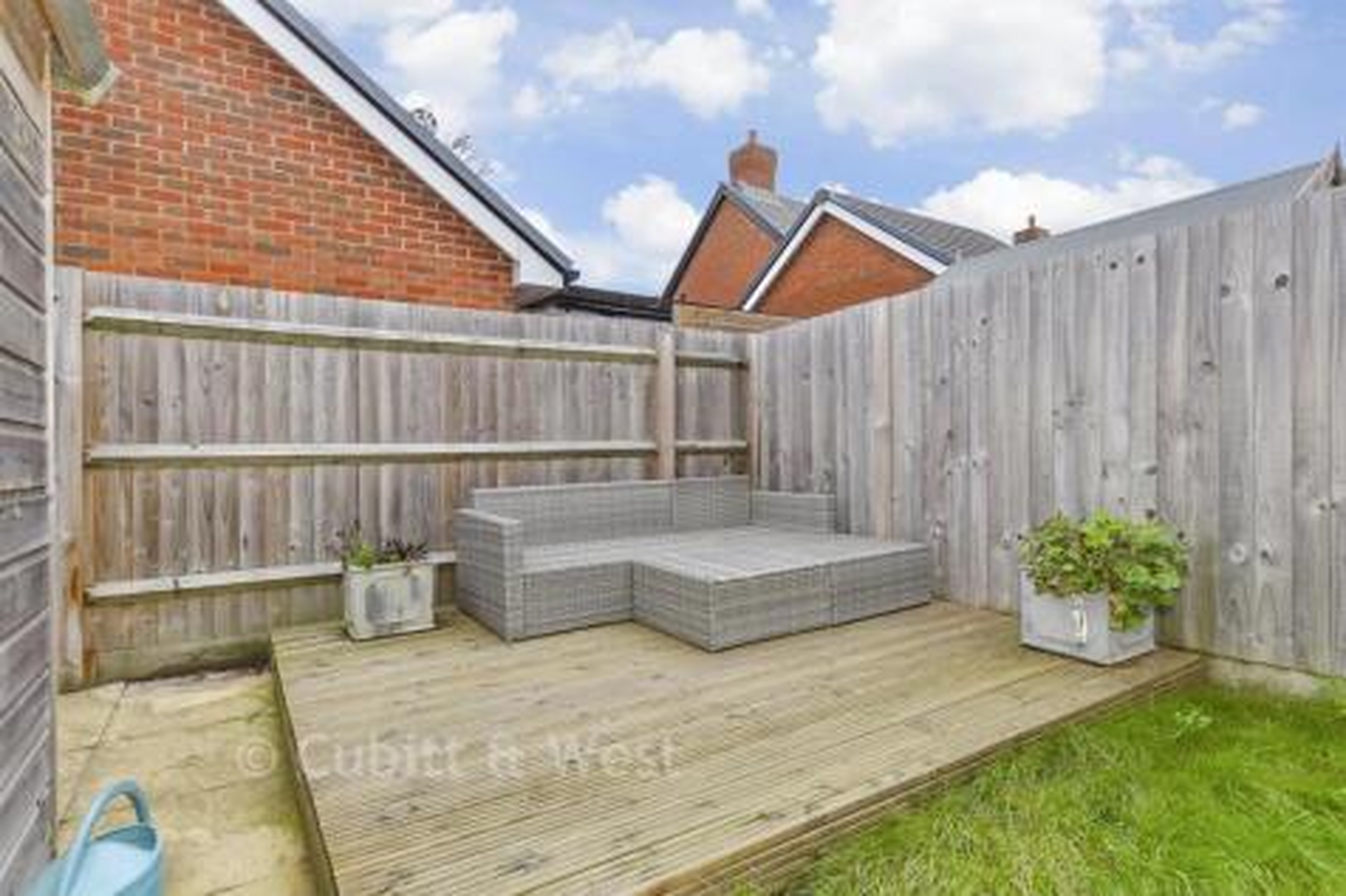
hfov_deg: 90.0
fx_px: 673
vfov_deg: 67.3
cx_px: 673
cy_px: 448
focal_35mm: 18
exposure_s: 1/50
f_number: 7.1
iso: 500
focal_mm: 12
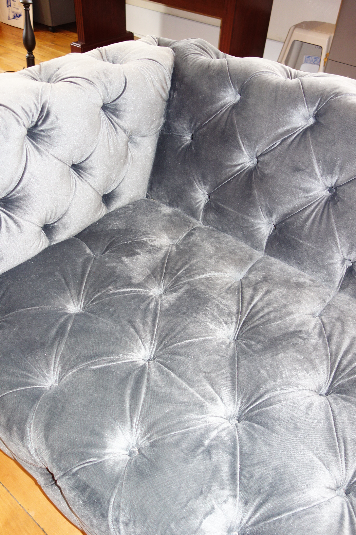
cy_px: 272
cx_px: 177
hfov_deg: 45.0
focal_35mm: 29
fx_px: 430
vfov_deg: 63.7
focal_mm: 10.4
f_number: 1.8
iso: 200
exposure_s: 1/30
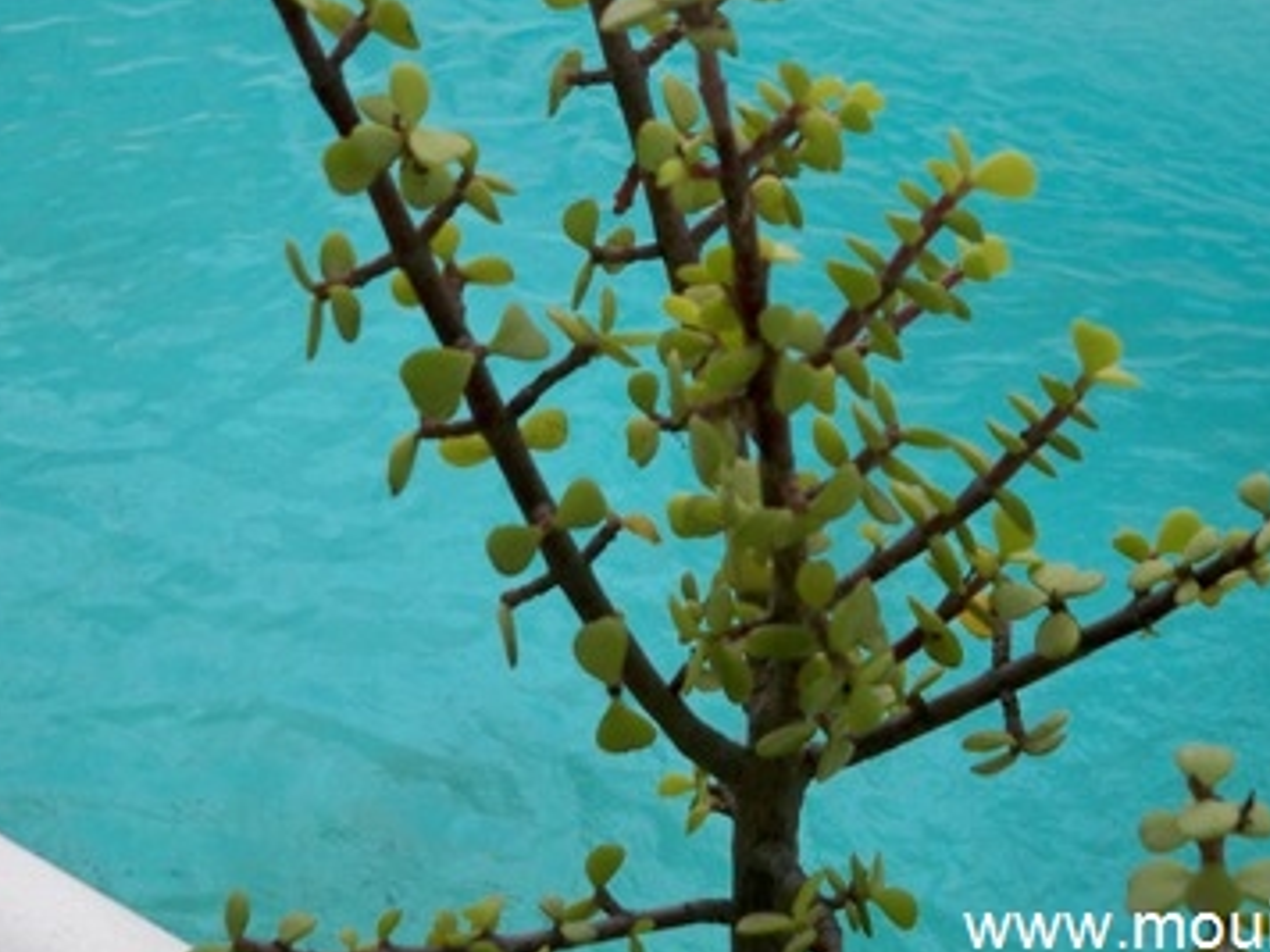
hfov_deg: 30.7
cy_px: 111
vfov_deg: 22.8
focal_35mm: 63
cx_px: 685
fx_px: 2311
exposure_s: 1/250
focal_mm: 6.3
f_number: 3.1
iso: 64
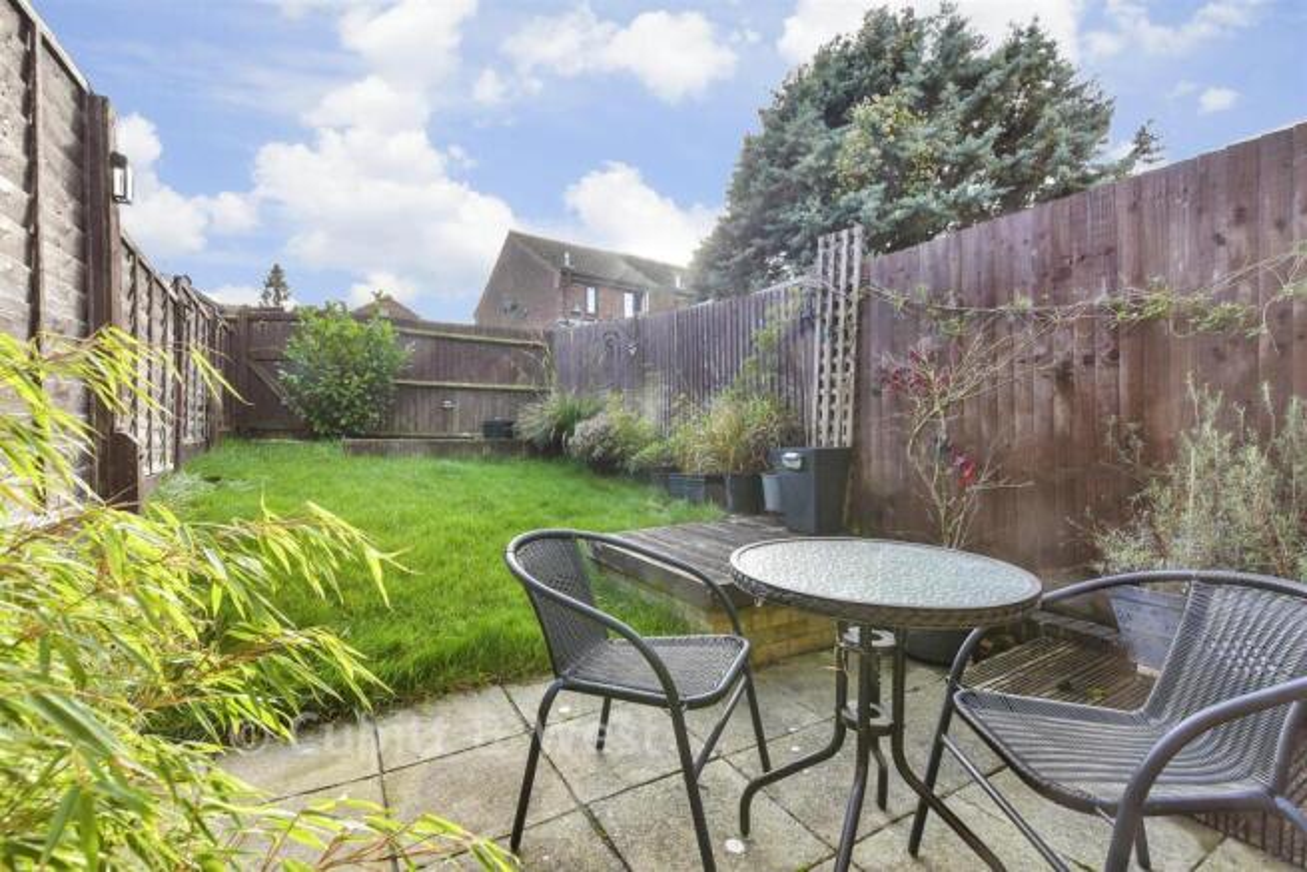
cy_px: 436
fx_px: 545
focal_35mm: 15
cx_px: 654
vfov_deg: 77.4
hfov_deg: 100.4
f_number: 8
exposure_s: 1/50
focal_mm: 10
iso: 160
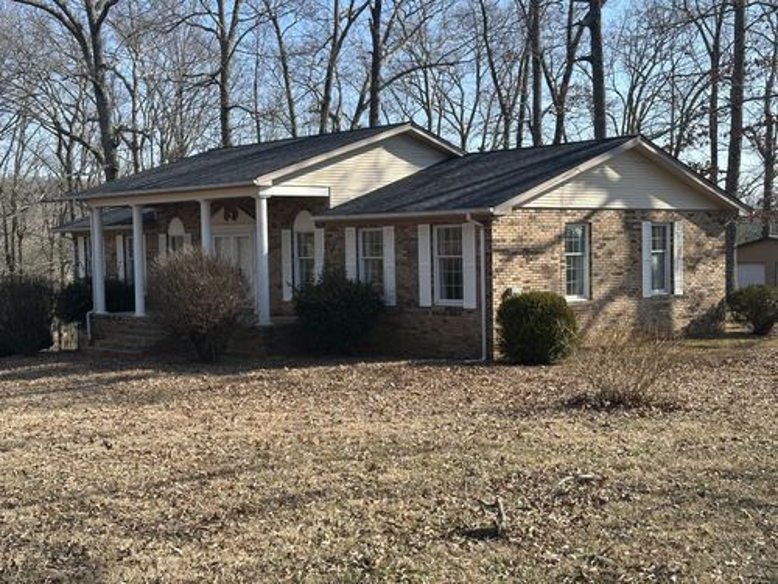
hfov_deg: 39.7
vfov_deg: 30.3
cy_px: 292
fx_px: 1079
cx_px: 389
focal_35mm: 48
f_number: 1.78
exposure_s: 1/1916
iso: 64
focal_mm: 6.86
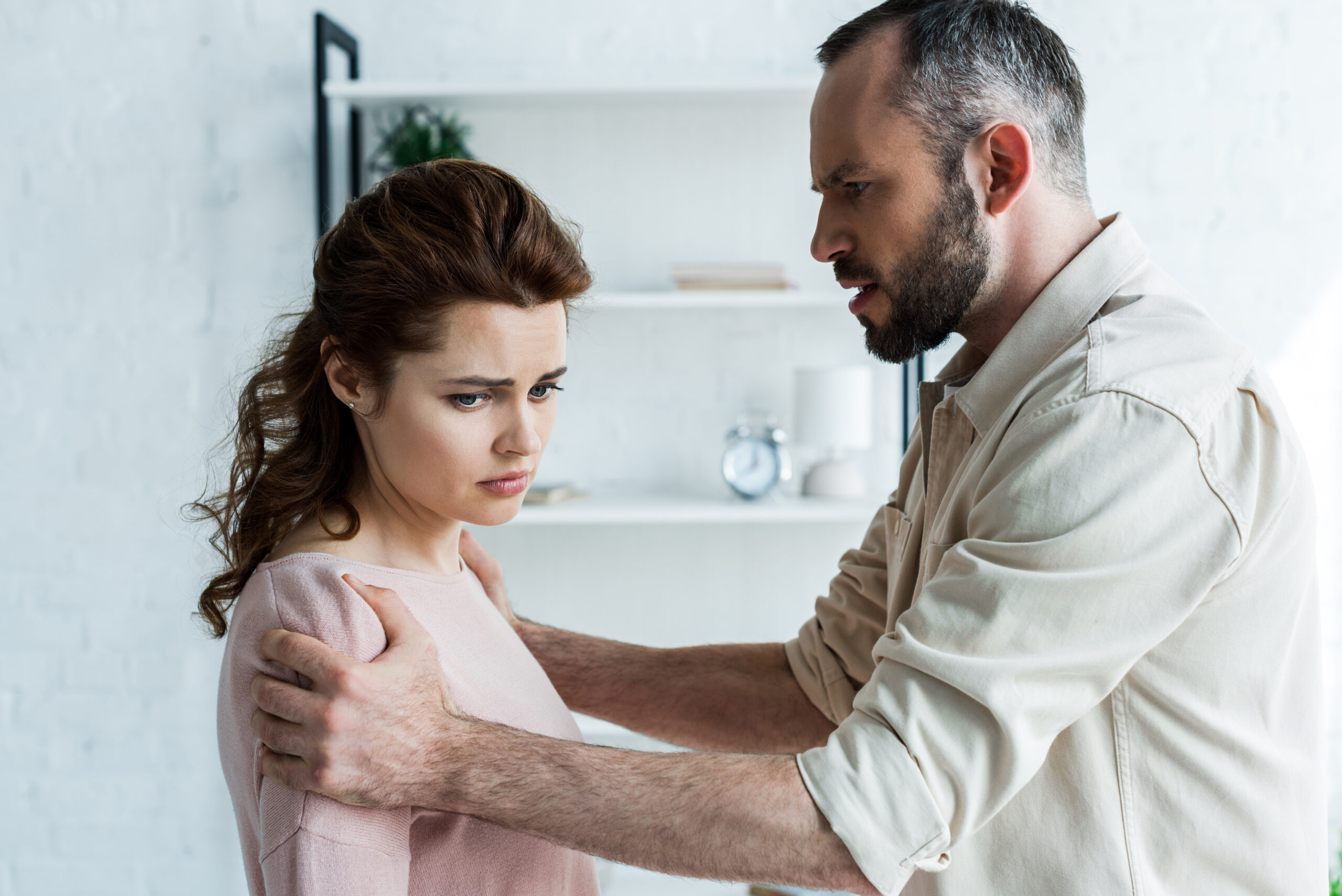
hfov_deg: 39.6
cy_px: 448
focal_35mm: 50
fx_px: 1865
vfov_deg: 27.0
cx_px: 671
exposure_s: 1/160
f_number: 4
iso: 250
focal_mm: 50
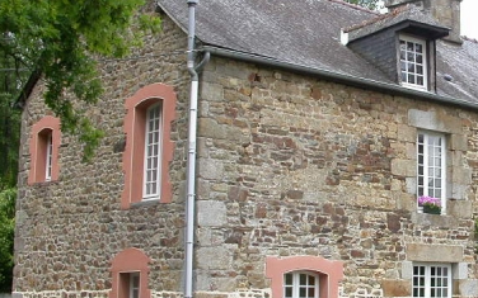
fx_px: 951
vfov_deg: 17.9
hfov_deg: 27.4
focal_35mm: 73
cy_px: 139
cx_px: 416
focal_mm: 7.85
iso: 100
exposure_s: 1/191
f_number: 5.3
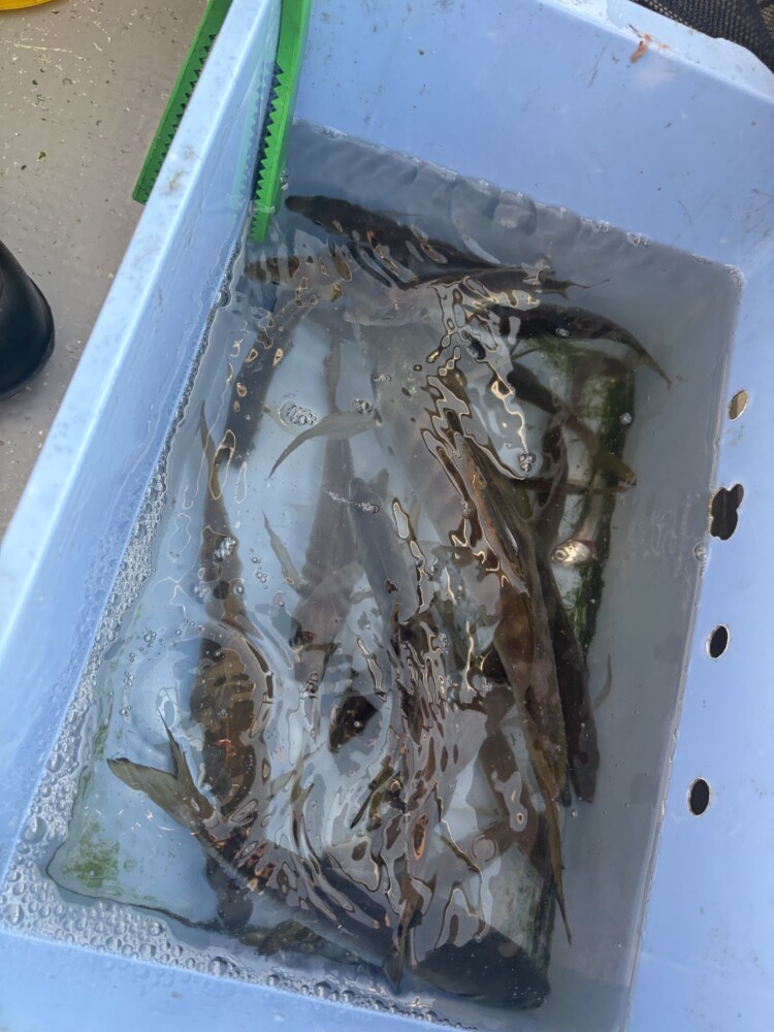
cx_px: 387
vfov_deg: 67.3
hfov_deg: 53.1
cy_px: 516
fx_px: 775
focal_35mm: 26
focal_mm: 5.96
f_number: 1.6
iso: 64
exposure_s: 1/268
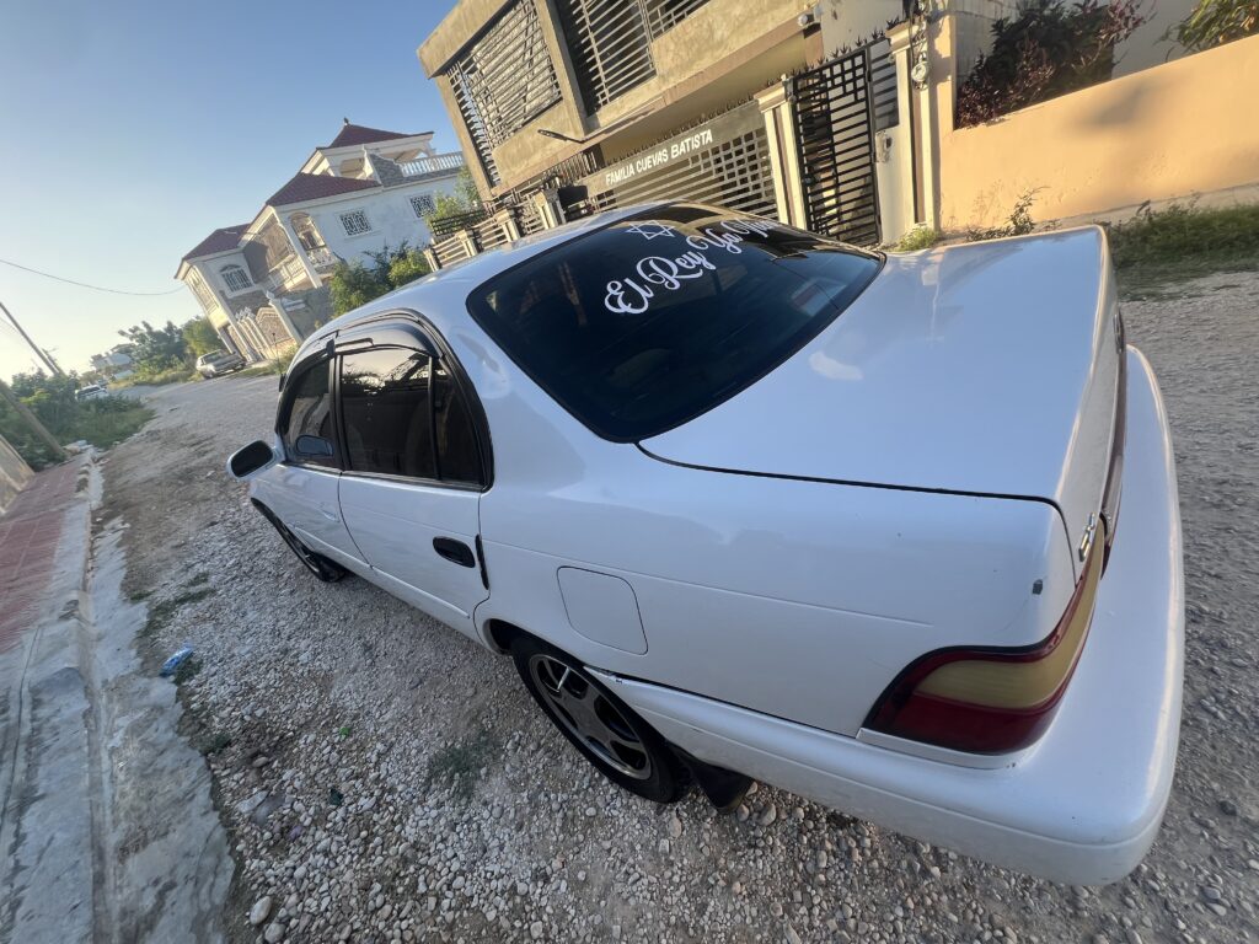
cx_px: 630
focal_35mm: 13
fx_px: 473
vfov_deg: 89.9
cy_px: 472
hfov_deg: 106.2
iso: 32
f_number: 1.8
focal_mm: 1.57
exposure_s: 1/278
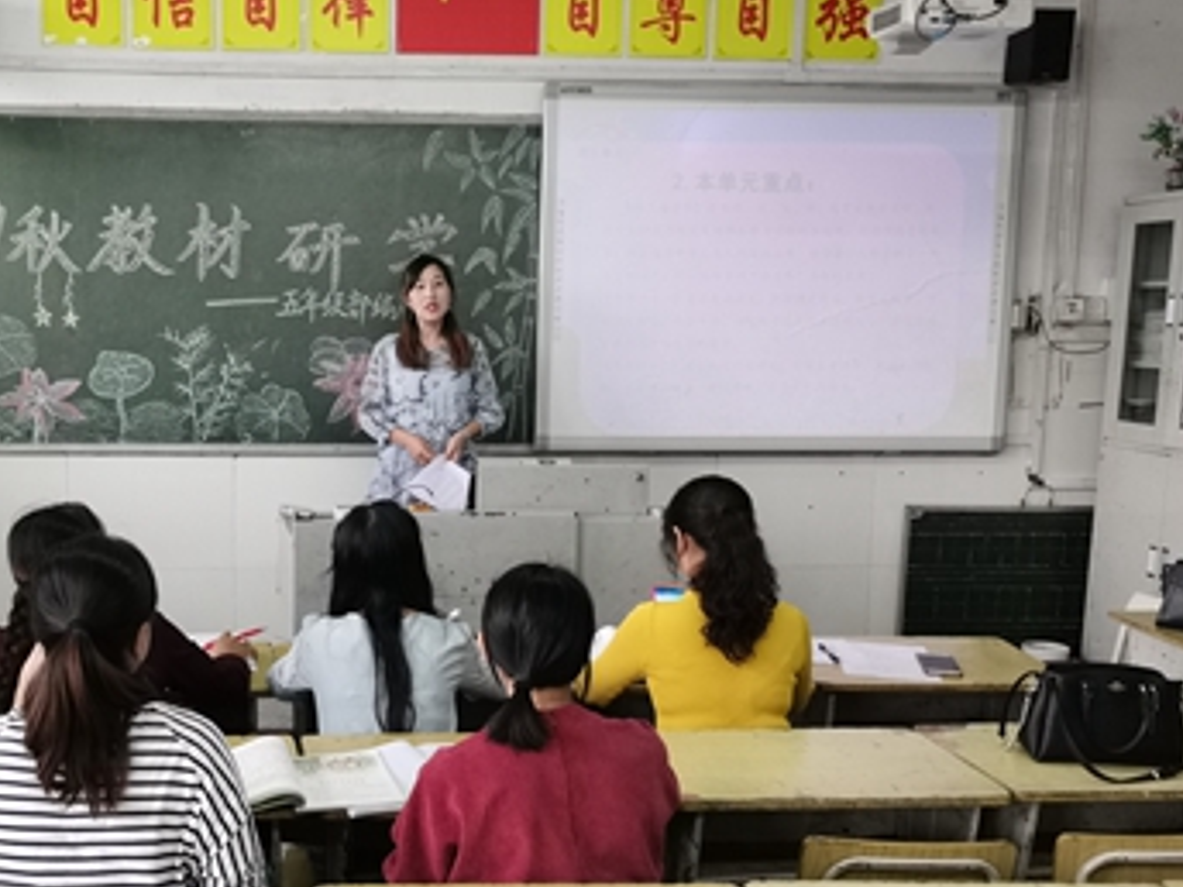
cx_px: 340
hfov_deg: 41.2
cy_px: 538
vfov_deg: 32.1
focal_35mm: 45
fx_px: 1538
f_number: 1.8
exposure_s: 1/100
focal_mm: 5.58
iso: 320
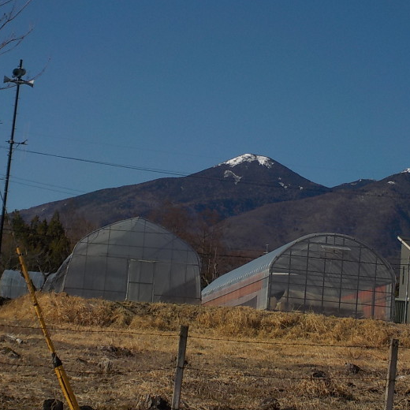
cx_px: 217
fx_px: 1434
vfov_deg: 16.3
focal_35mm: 107
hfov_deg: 16.3
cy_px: 206
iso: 125
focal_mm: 12.3
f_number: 5.9
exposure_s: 1/1250
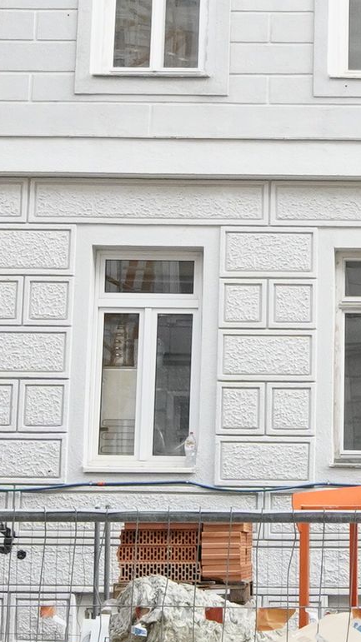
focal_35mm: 87
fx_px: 1482
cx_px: 383
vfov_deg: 24.3
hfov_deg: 13.6
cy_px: 177
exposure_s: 1/250
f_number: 9
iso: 1250
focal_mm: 16
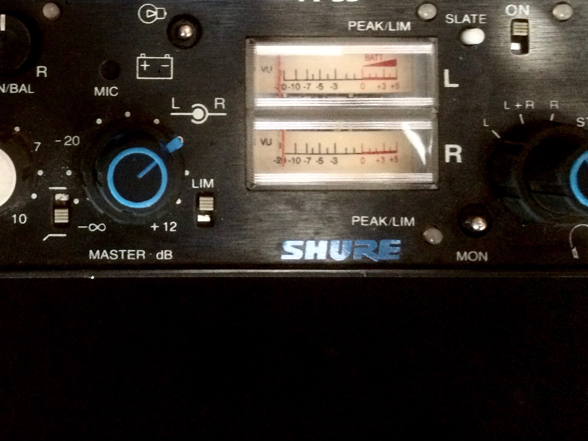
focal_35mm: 51
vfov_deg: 27.7
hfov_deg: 36.3
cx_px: 119
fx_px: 866
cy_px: 57
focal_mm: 4.15
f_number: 2.2
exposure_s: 1/17
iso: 320
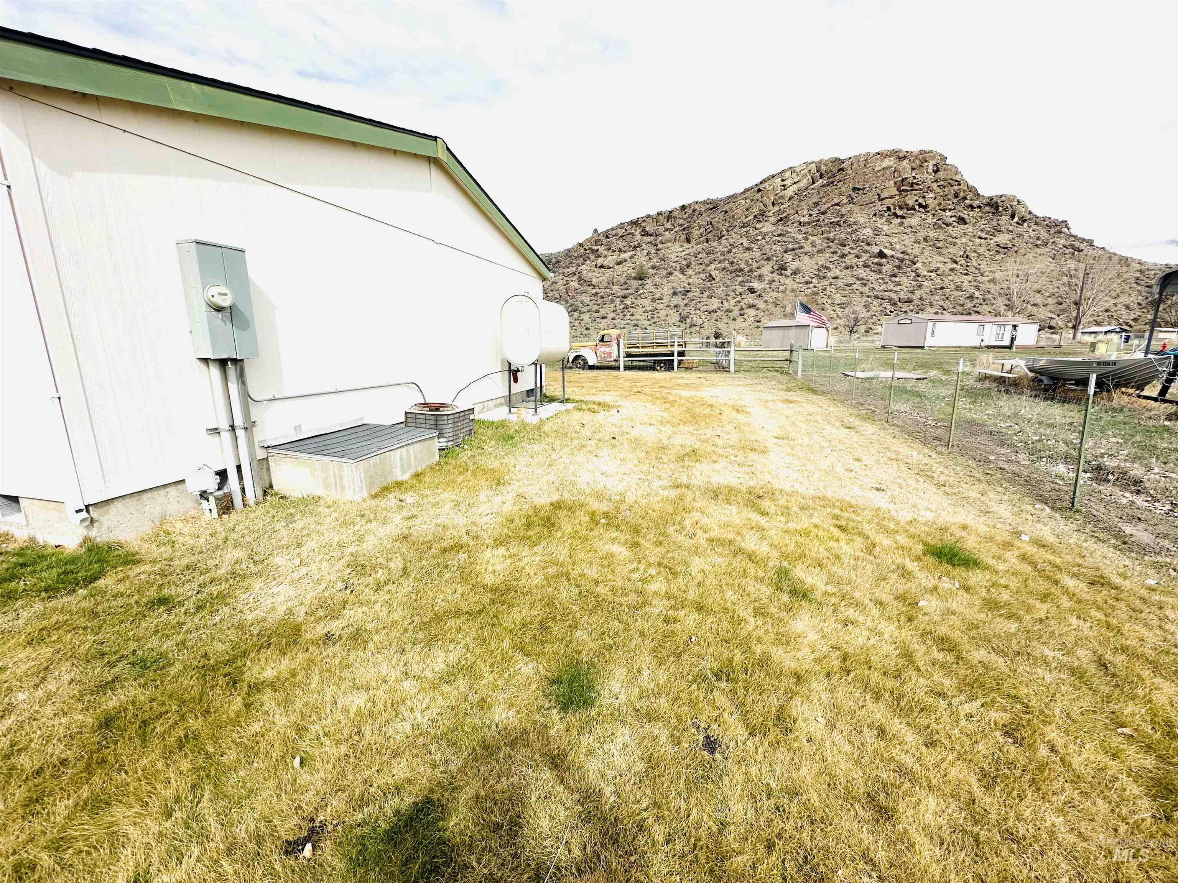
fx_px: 476
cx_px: 589
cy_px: 442
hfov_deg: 102.1
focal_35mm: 14
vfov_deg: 85.7
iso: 50
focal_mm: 2.22
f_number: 2.2
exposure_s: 1/2257
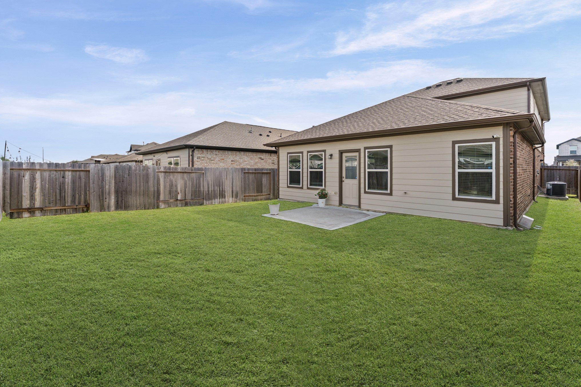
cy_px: 183
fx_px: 242
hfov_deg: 100.3
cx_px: 302
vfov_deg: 77.2
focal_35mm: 15
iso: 400
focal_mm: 14
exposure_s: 1/80
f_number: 8
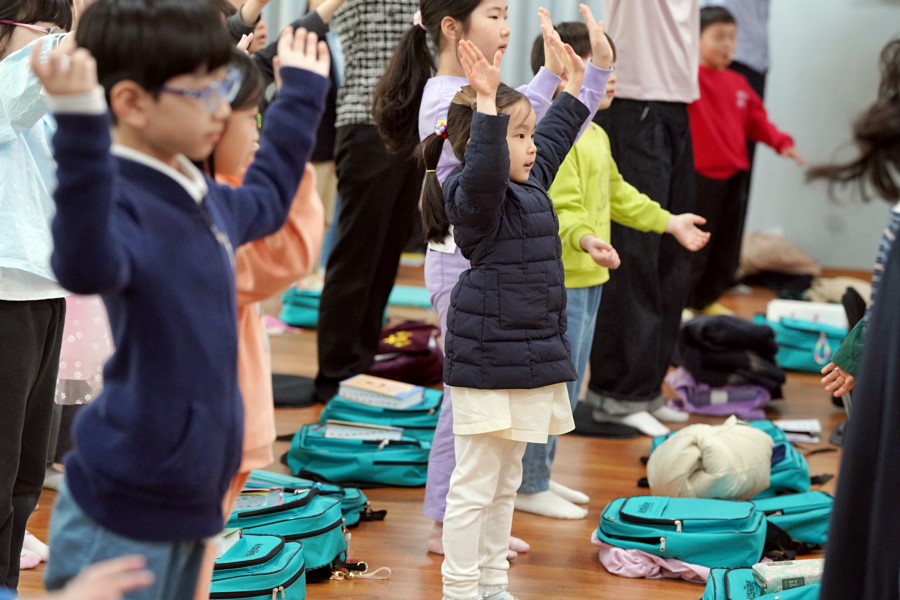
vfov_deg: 12.2
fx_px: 2800
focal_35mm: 112
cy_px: 300
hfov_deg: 18.3
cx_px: 450
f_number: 4
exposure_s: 1/160
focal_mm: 112
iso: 2500
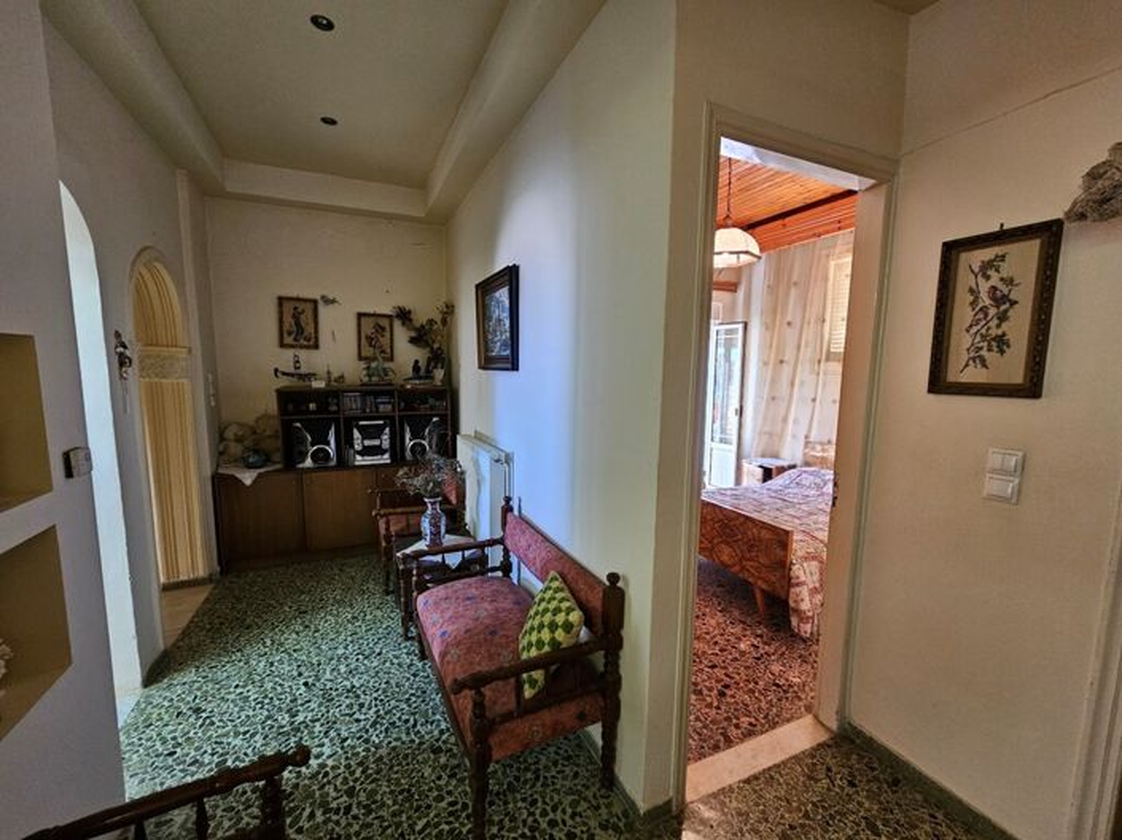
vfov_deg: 89.9
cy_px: 420
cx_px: 561
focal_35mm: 13
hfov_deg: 106.2
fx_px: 421
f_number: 2.2
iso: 320
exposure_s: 1/33
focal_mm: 2.2
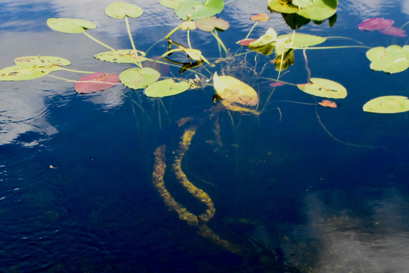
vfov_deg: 16.4
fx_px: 949
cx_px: 202
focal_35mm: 84
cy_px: 137
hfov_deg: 24.3
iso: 8000
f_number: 16
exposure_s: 1/1000
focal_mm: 55
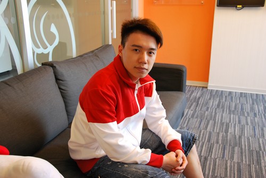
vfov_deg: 34.3
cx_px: 133
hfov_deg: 49.5
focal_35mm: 39
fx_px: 289
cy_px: 89
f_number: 4
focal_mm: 26
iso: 400
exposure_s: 1/25
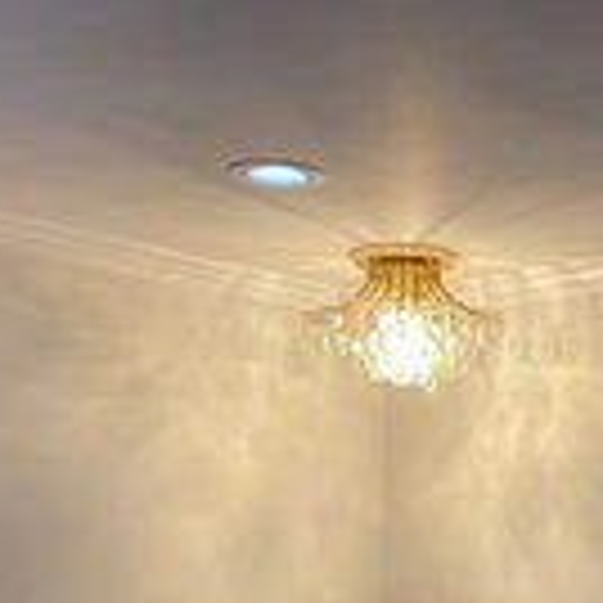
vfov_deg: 22.5
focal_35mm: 73
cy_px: 644
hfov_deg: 23.0
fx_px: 1439
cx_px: 565
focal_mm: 4.25
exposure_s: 1/60
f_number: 1.8
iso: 64
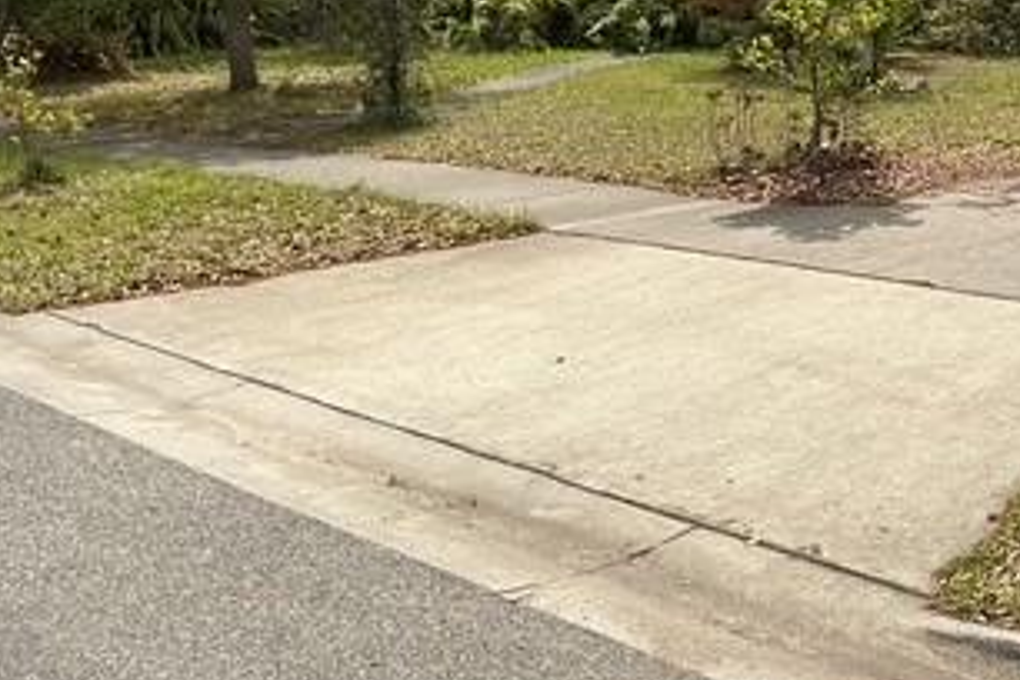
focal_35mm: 63
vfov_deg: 21.2
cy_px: 90
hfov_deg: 30.0
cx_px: 983
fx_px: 1785
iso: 25
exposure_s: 1/1912
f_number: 1.8
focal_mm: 3
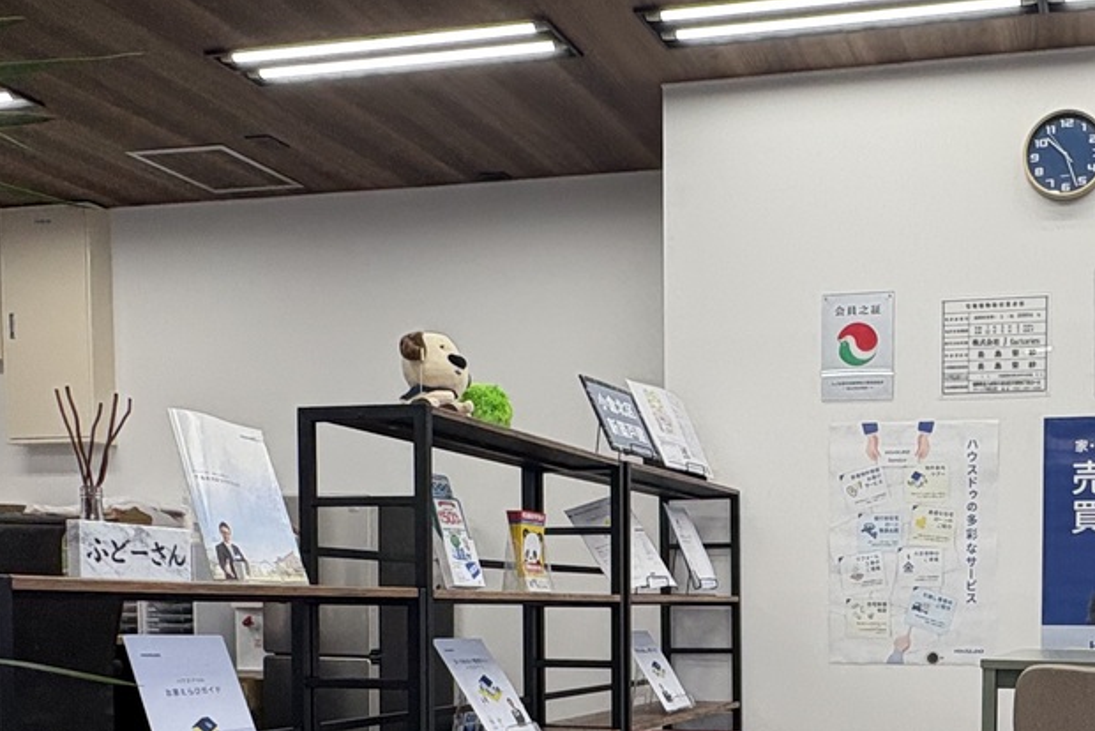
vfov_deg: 33.1
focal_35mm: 38
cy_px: 669
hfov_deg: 47.2
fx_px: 1156
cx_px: 914
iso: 80
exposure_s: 1/120
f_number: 2.2
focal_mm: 2.22
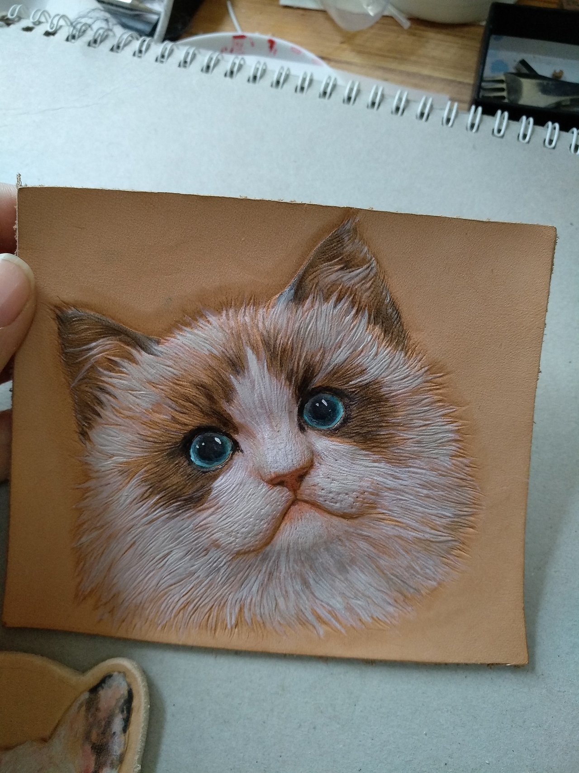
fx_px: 491
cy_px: 386
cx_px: 290
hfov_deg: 61.1
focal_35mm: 22
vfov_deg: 76.4
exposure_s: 1/50
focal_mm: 3.81
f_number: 2.2
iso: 500
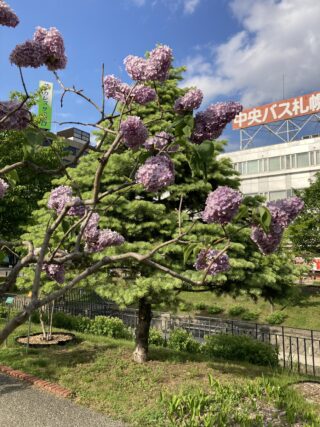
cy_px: 214
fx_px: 345
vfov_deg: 63.5
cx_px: 160
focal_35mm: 28
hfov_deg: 49.7
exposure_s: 1/1453
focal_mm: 3.99
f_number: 1.8
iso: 20
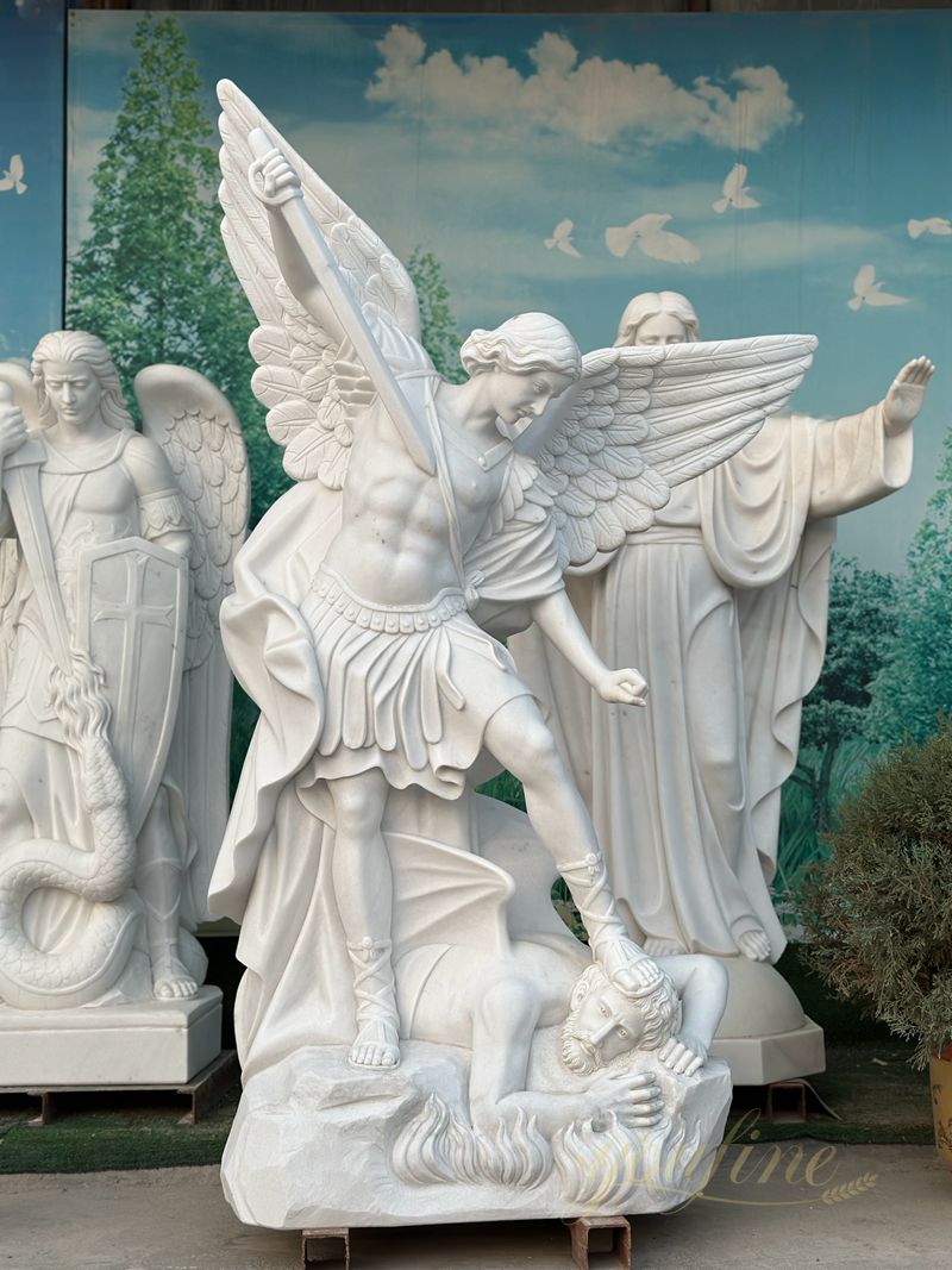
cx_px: 476
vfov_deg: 39.7
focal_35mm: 48
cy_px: 635
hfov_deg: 30.3
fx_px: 1760
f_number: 1.78
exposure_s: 1/293
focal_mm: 6.86
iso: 80
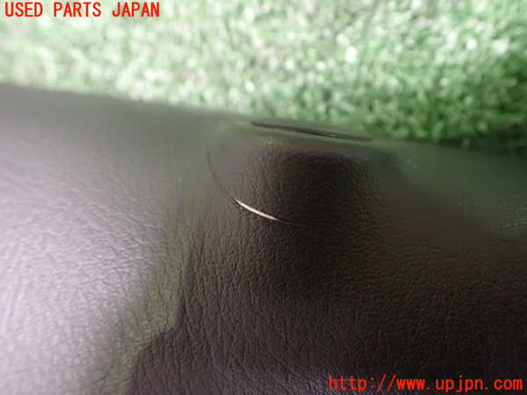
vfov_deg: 46.8
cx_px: 264
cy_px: 198
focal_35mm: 30
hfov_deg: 60.0
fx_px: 457
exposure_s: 1/25
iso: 1600
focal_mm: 5.4
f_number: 2.3
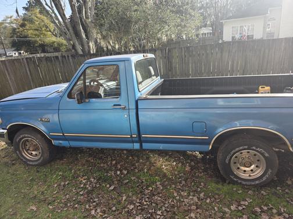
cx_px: 146
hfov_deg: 73.9
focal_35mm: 23
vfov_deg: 58.9
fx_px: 195
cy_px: 110
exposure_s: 1/1978
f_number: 1.7
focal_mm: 6.3
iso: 80
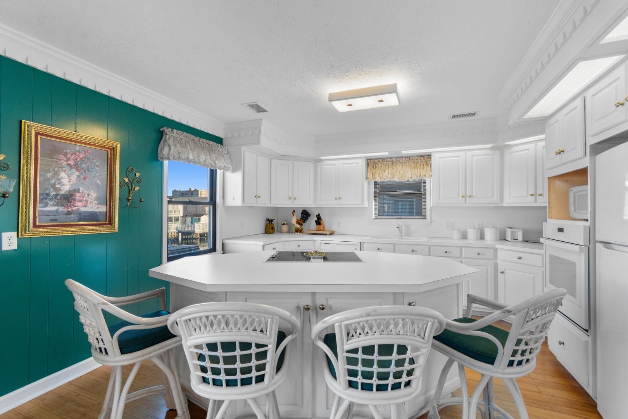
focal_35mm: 15
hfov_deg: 100.4
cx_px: 314
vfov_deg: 77.3
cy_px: 210
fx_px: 262
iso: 100
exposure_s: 1/10
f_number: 4.5
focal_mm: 10
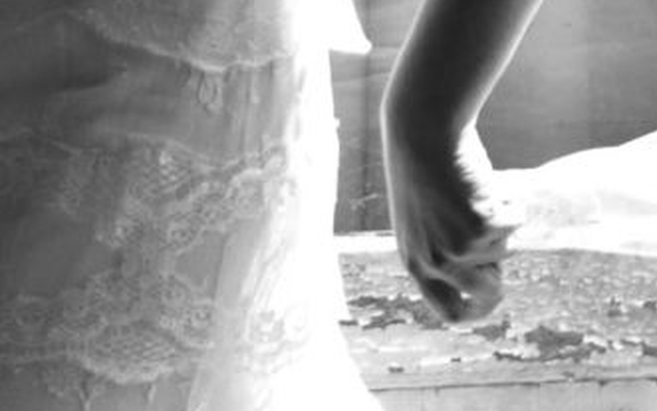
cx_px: 79
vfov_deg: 2.4
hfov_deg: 3.8
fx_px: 9838
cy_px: 30
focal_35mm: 549
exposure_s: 1/125
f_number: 5.6
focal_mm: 55
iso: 200
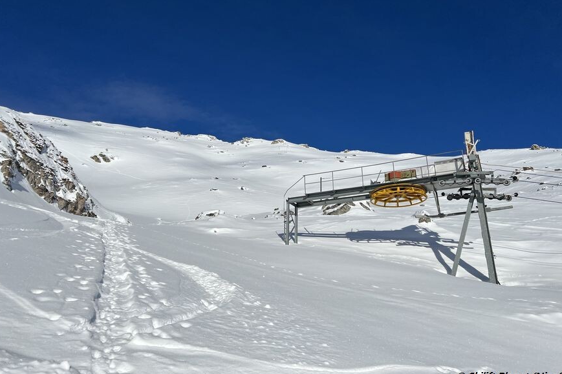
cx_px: 283
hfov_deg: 65.5
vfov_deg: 46.3
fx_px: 437
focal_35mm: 28
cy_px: 164
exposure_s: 1/16393
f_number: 1.5
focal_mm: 5.7
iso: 50
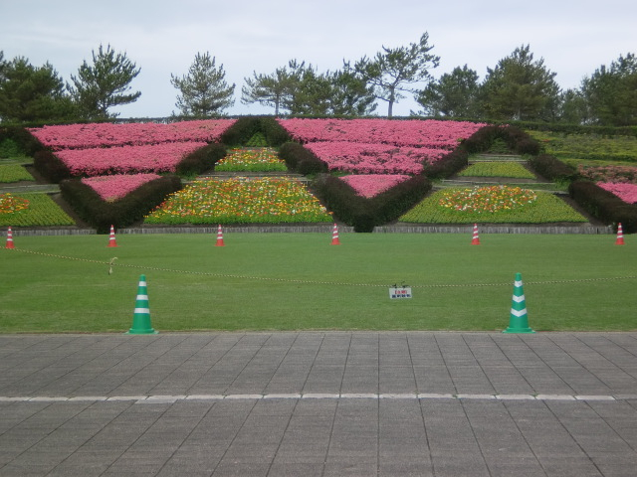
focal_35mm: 106
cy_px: 238
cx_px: 318
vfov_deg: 14.0
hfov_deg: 18.5
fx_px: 1951
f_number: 5.9
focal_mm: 18.9
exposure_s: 1/200
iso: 64
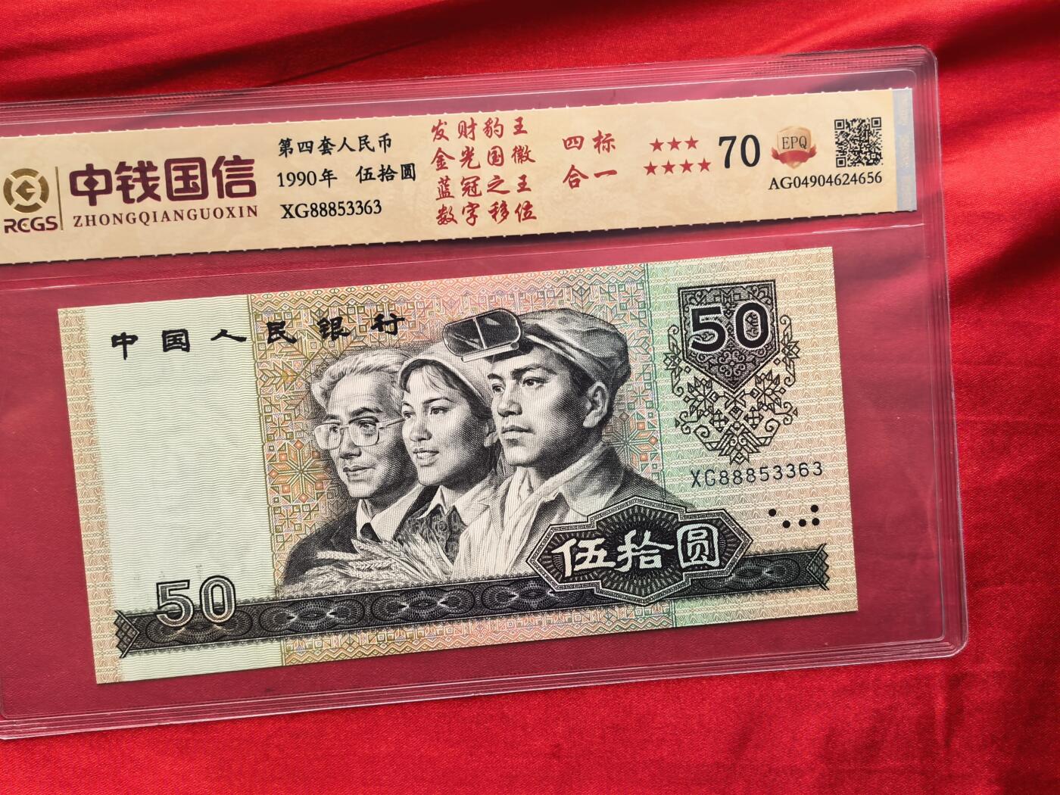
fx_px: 1470
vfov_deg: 30.3
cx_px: 530
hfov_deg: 39.7
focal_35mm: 48
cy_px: 398
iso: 50
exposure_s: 1/155
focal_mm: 6.98
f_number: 2
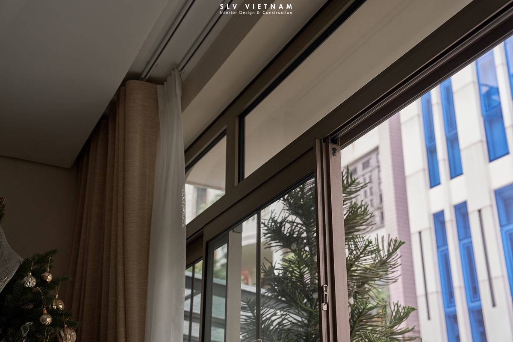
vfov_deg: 30.5
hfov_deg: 44.5
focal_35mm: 44
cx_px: 256
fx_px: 627
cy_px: 171
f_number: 5
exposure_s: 1/30
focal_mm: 44
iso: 250
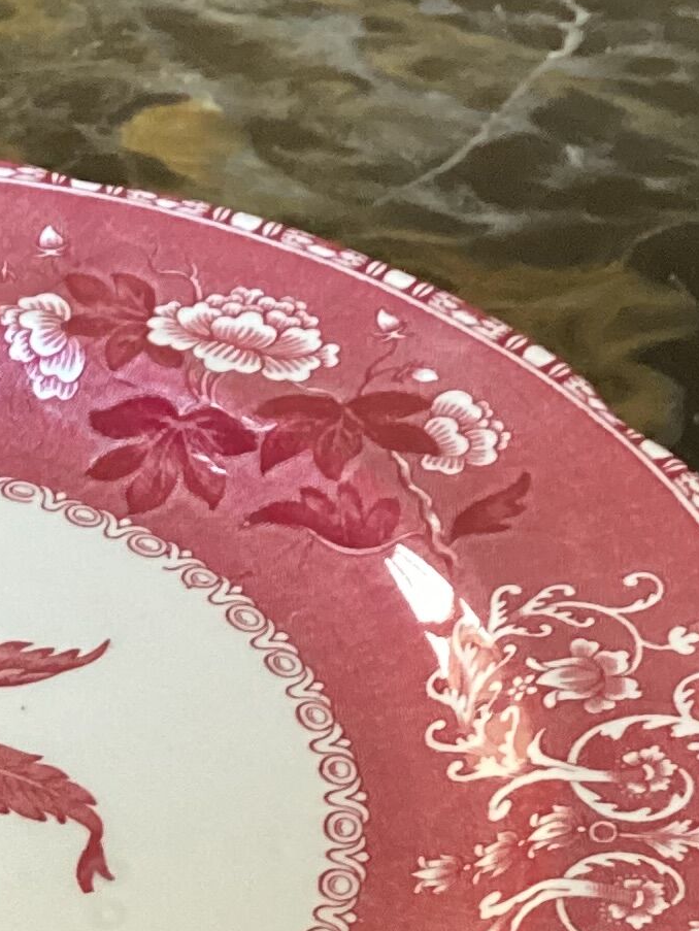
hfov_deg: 12.8
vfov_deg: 17.0
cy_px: 1038
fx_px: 3013
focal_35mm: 112
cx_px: -228
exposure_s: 1/40
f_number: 2.4
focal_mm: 3.3
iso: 320
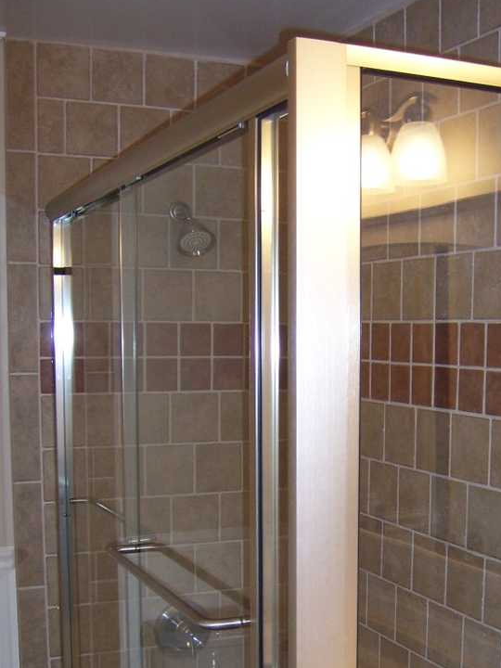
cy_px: 458
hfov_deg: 29.0
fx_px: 965
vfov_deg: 37.7
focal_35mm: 50
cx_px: 317
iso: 125
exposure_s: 1/60
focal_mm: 6.2
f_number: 2.8
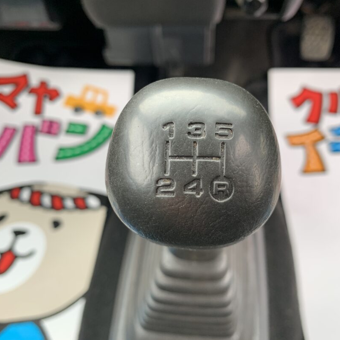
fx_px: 344
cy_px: 171
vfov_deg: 52.5
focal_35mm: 31
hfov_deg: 52.5
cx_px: 183
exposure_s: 1/121
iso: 100
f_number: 1.8
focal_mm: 4.25
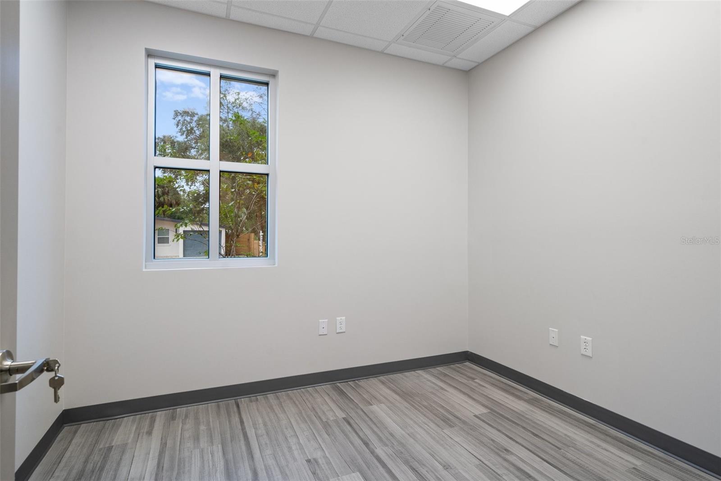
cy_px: 240
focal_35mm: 17
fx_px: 340
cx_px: 360
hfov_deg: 93.3
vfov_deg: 70.4
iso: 320
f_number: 8
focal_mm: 17
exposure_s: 1/2.5
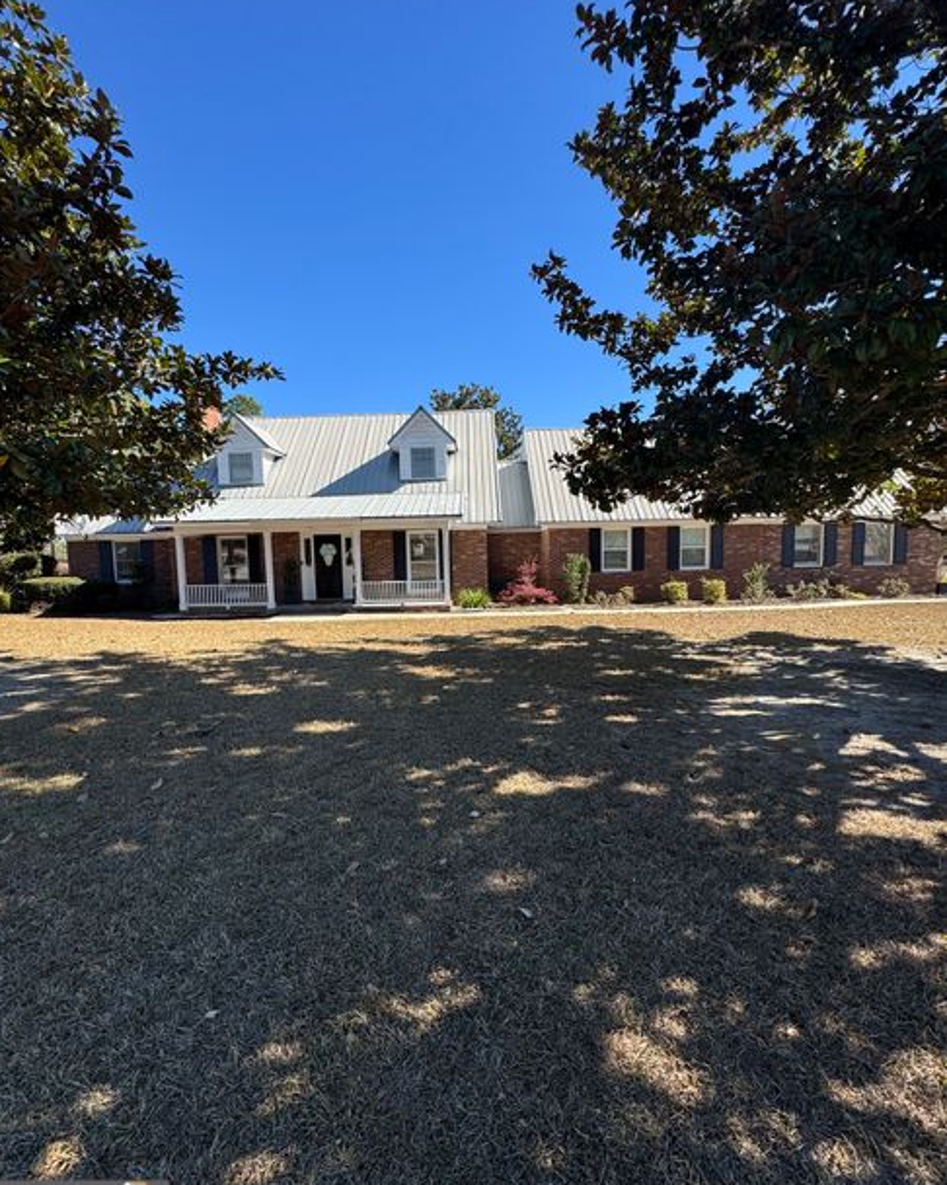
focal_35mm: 15
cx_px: 462
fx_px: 526
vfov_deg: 96.8
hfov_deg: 84.0
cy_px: 595
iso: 40
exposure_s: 1/1063
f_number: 2.2
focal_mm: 2.22
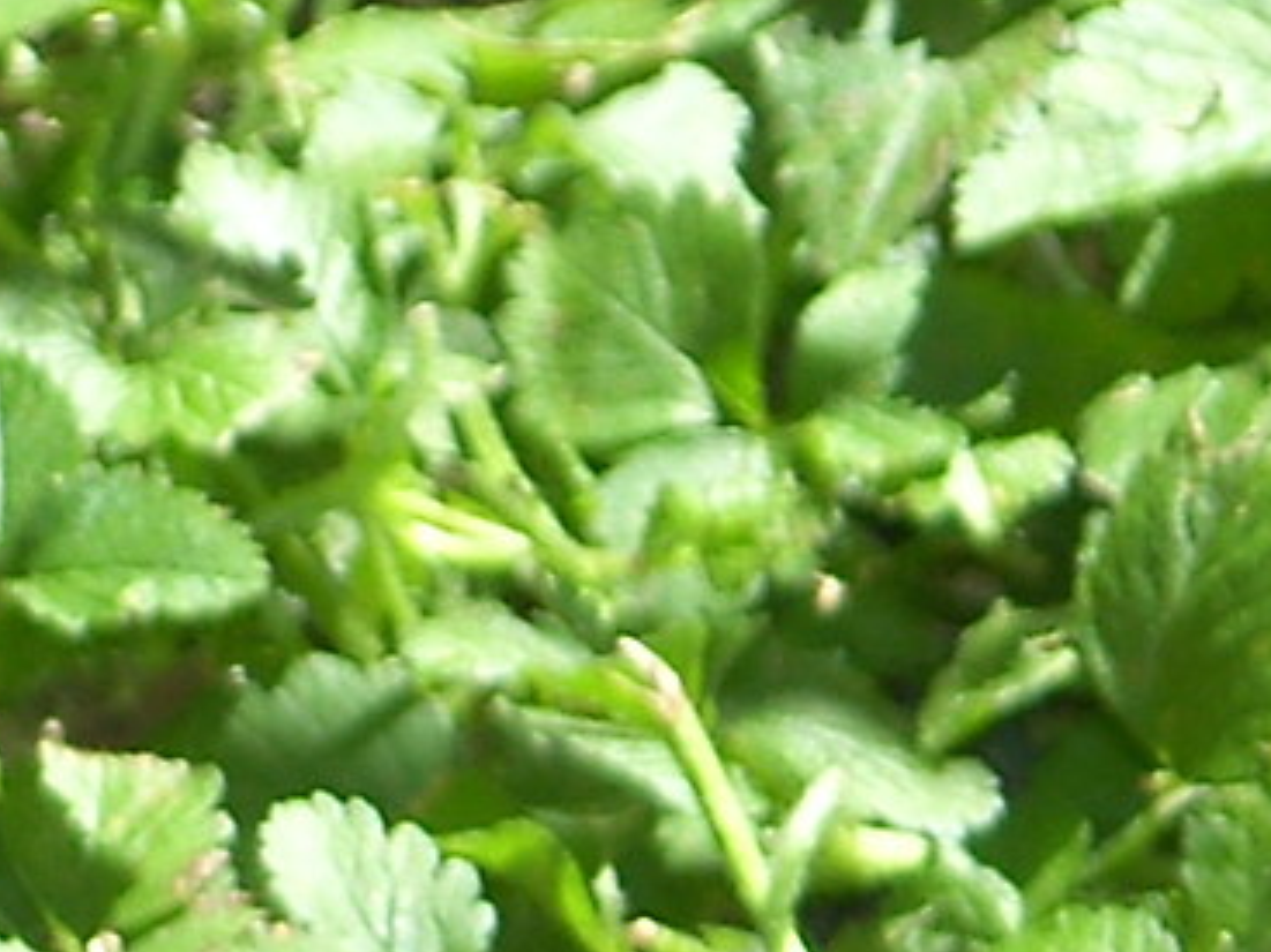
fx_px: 69630
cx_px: 450
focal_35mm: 1897
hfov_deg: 1.0
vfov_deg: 0.8
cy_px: 3081
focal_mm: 74.6
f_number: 4.6
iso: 50
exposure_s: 1/200
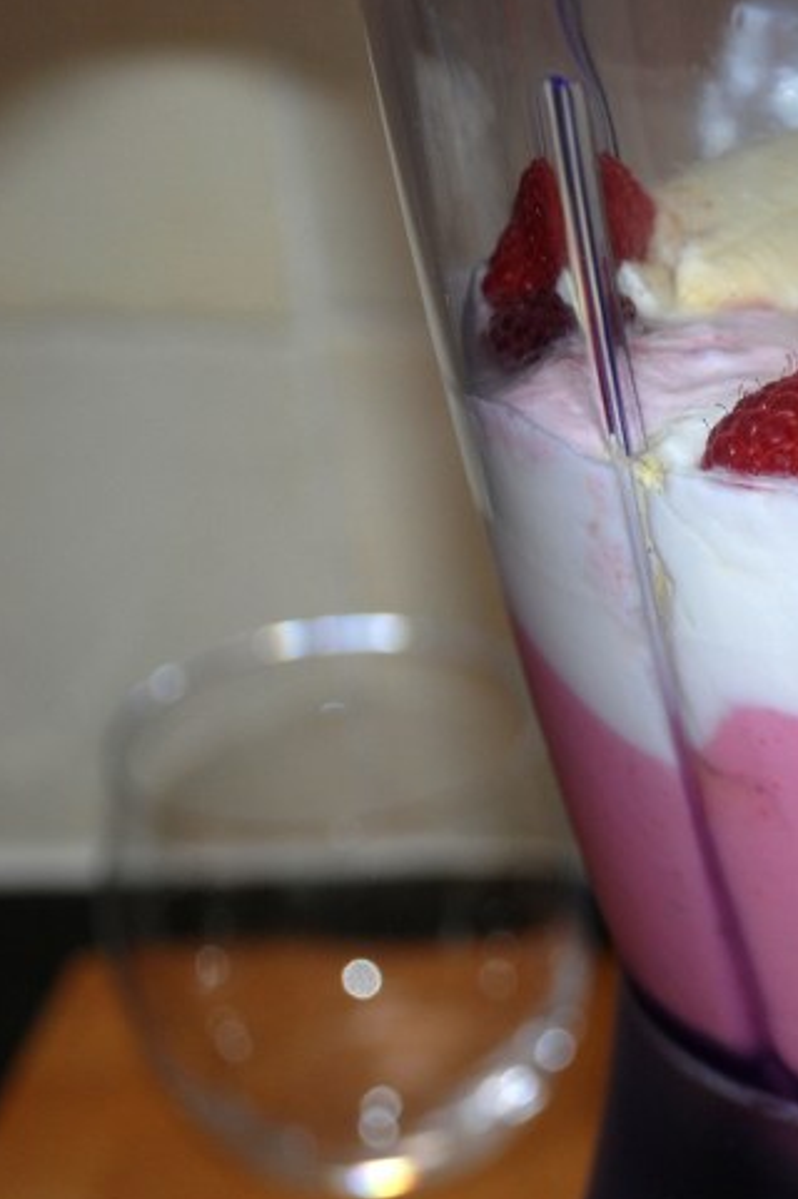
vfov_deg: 15.8
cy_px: 646
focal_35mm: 130
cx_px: 943
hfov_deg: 10.4
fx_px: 4328
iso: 200
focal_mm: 52
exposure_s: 1/60
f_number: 5
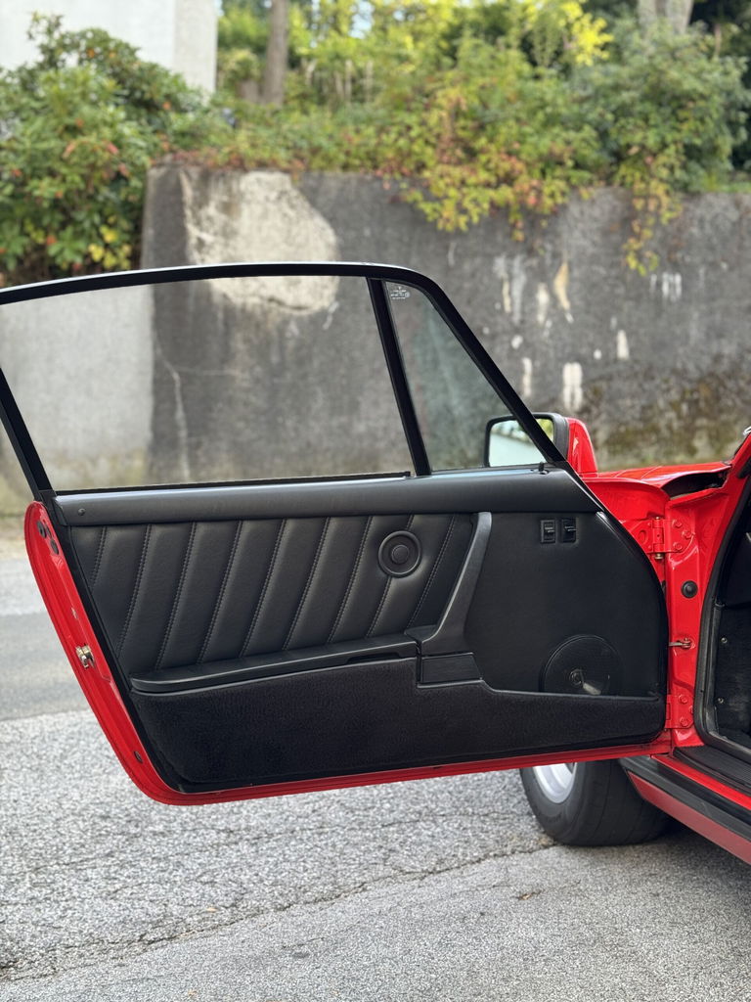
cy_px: 501
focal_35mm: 48
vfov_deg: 39.7
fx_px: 1388
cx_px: 376
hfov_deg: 30.3
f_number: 1.78
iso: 64
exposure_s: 1/404
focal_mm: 6.76
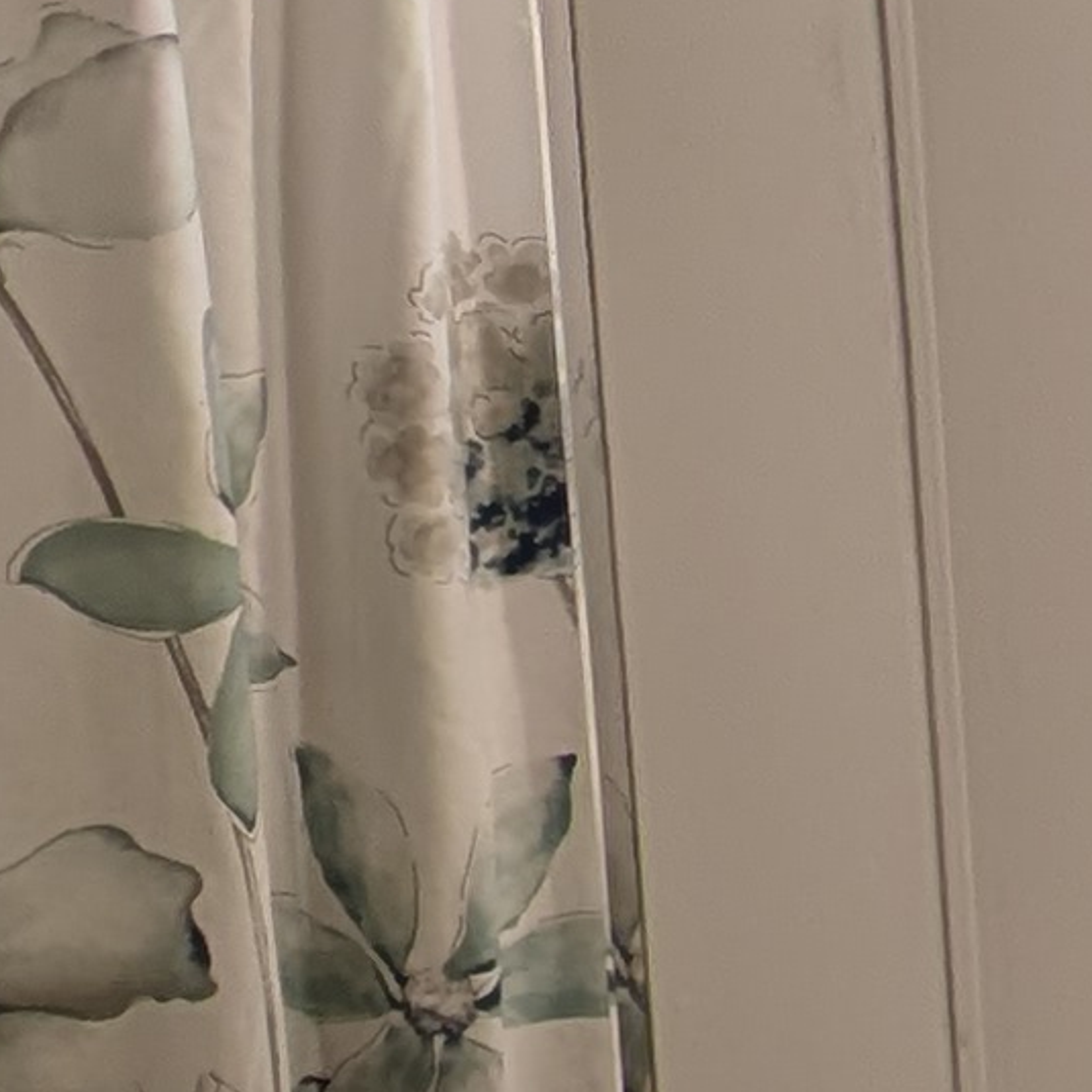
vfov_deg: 21.3
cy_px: 688
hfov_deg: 14.9
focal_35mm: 81
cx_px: 2504
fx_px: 2891
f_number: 1.95
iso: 75
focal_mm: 2.23
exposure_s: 1/120
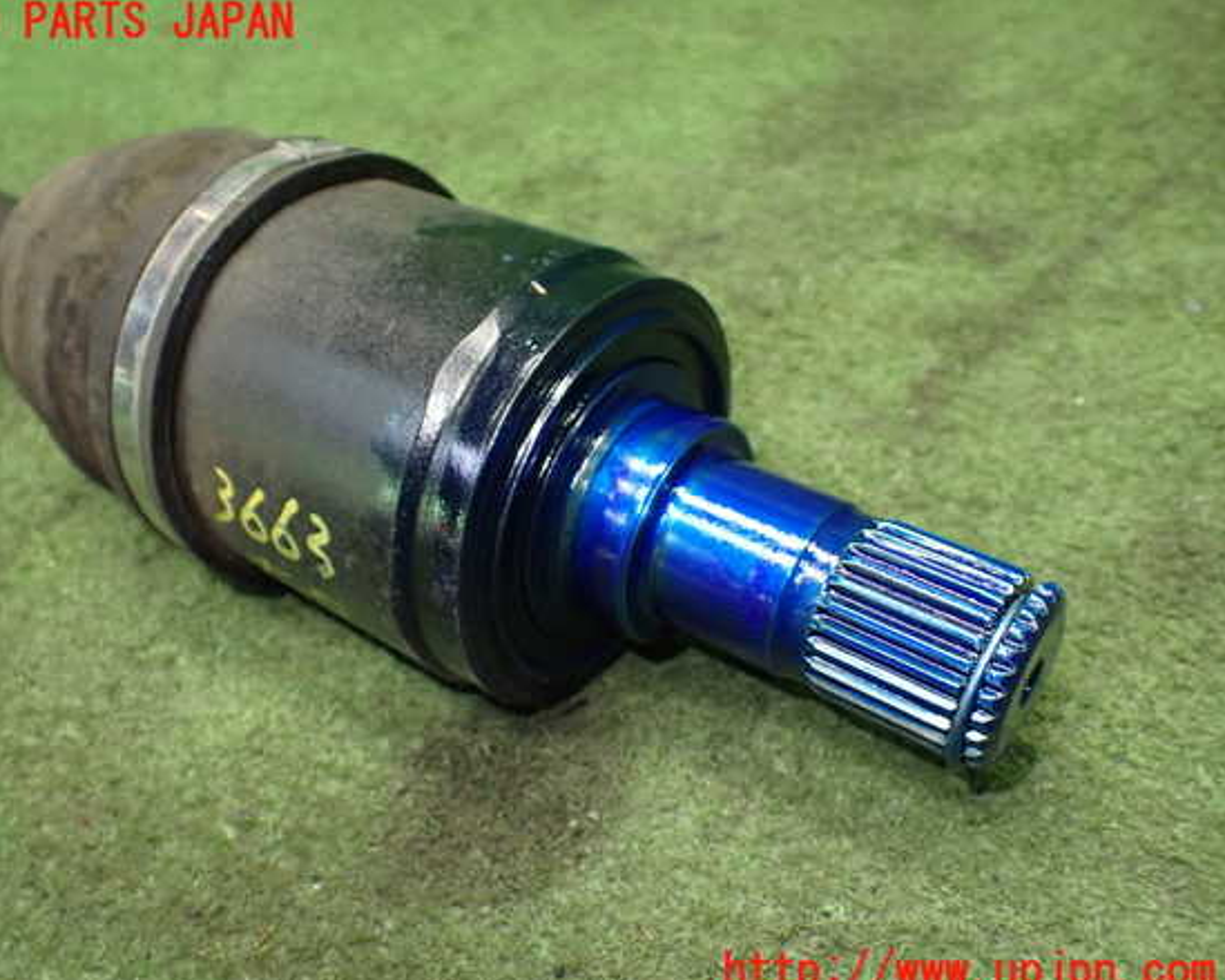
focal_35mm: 32
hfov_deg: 55.6
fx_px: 1160
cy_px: 498
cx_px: 558
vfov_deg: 45.8
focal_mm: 5.4
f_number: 2.3
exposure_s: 1/100
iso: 800
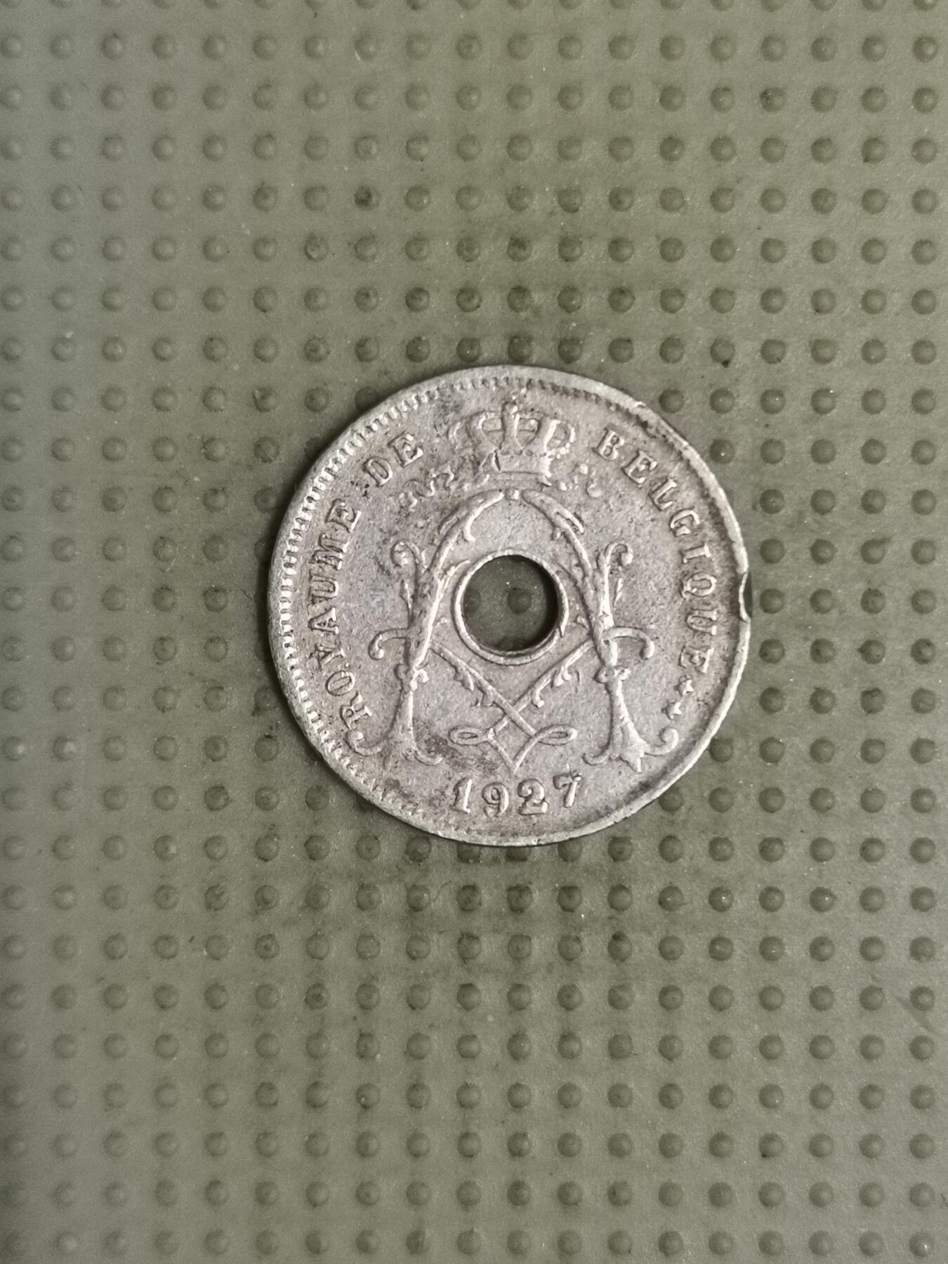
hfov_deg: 28.0
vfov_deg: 36.8
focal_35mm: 52
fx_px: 1899
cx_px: 474
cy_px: 632
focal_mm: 4.75
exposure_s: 1/25.7
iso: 400
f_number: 1.8
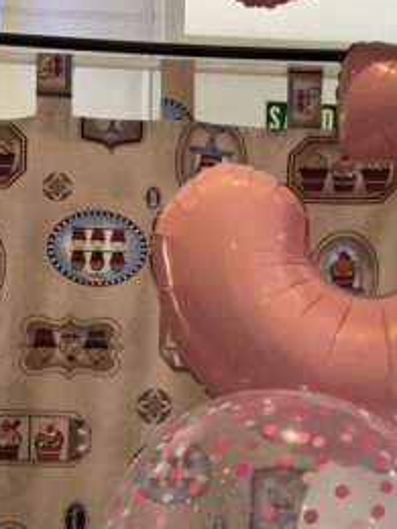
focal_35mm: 101
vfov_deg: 19.4
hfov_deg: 14.5
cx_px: 380
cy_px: 343
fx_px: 1544
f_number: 2
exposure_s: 1/50
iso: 160
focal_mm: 6
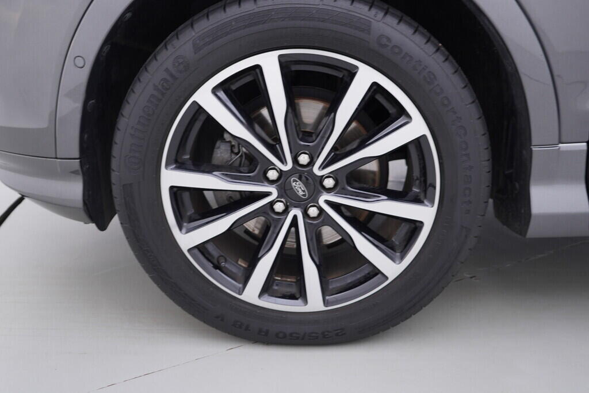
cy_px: 196
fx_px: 589
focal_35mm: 36
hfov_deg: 53.1
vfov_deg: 36.9
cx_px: 294
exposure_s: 1/50
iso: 125
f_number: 3.2
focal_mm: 24
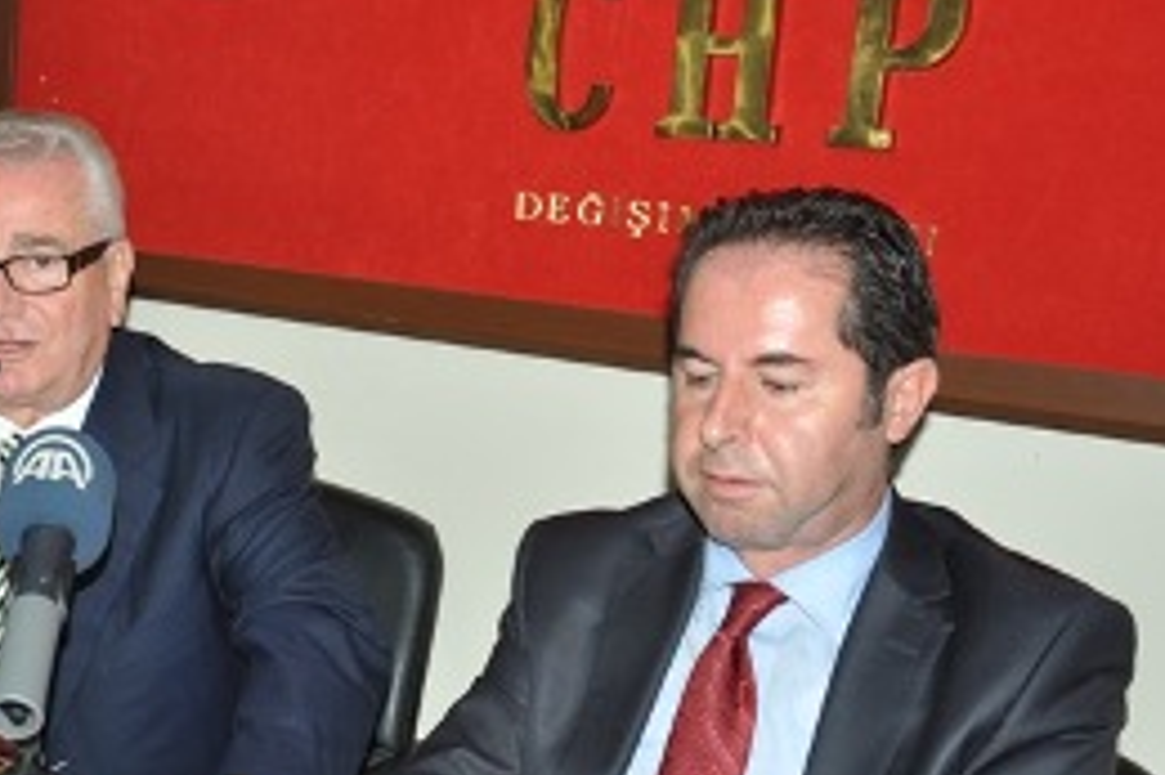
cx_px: 271
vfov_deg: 22.2
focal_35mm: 61
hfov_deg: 32.2
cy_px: 448
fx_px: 1973
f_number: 4
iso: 200
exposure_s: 1/60
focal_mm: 26
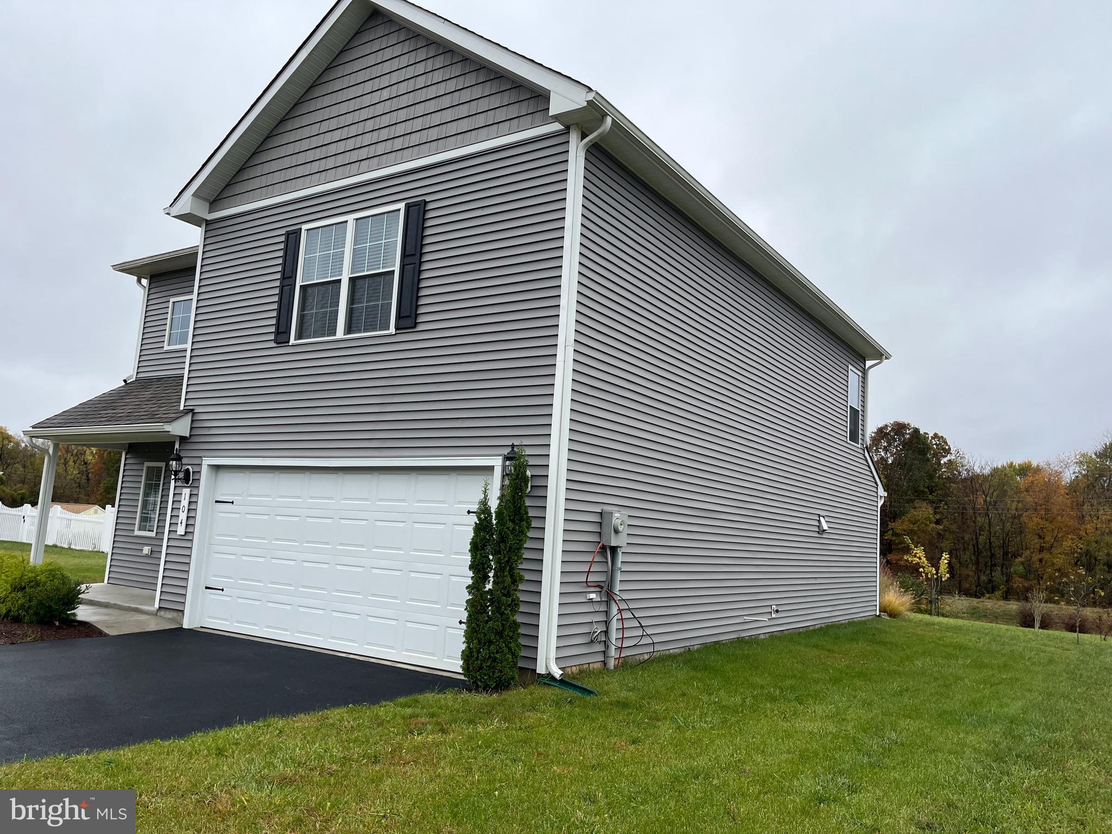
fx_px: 835
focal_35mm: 26
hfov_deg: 67.3
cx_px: 556
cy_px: 417
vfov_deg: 53.1
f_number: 1.6
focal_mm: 5.1
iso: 50
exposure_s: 1/1536
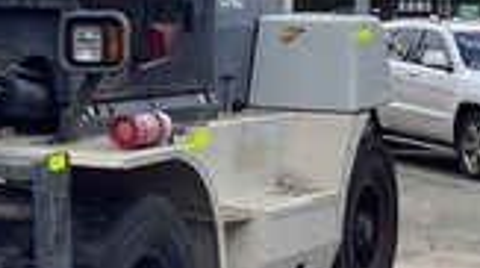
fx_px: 1690
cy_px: 32
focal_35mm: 133
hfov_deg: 15.3
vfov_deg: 9.0
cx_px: -159
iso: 25
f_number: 2.4
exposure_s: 1/1072
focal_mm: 3.3
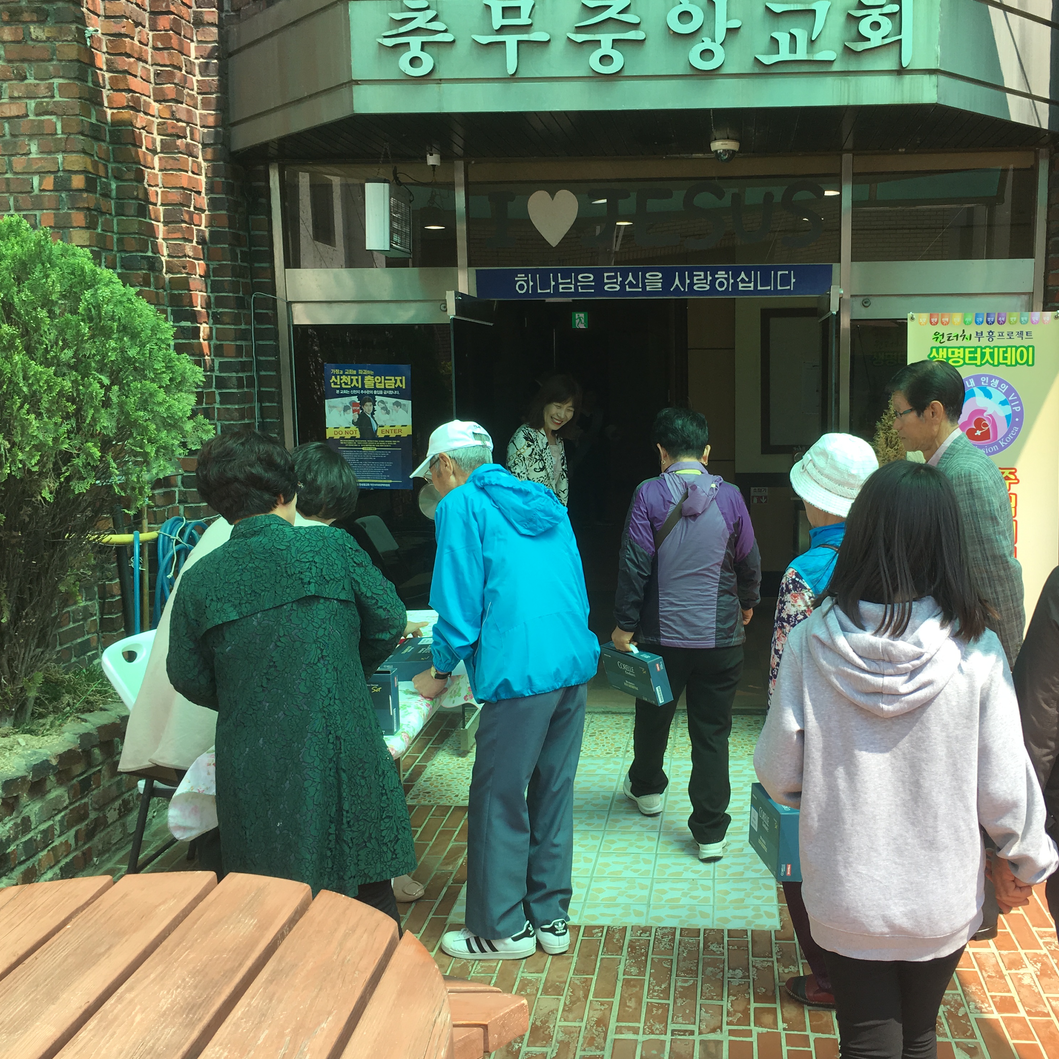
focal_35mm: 35
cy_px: 530
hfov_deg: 46.9
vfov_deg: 47.2
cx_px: 652
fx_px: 1211
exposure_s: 1/569
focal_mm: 4.15
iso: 25
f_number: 2.2
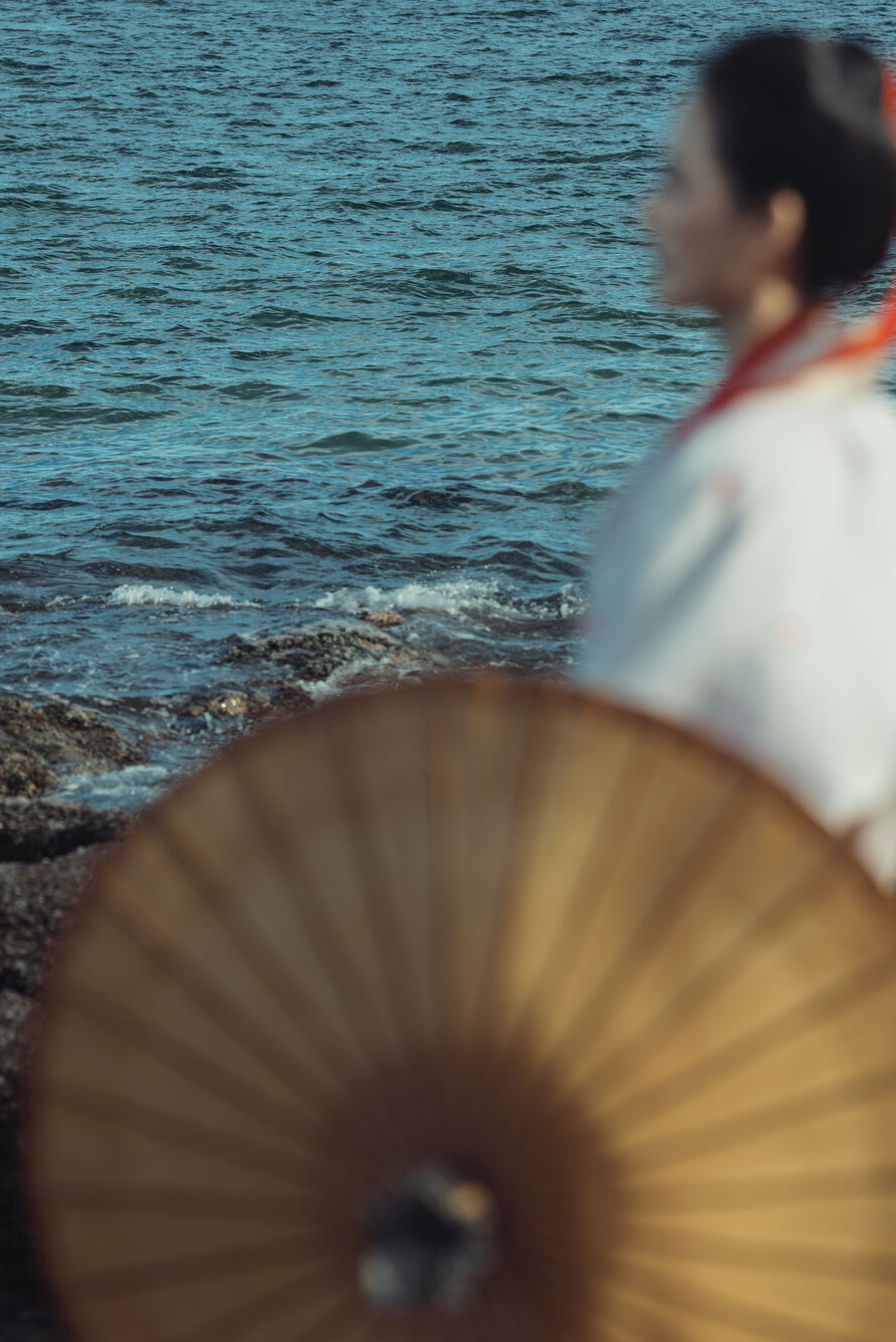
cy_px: 694
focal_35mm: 113
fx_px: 4216
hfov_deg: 12.1
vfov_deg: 18.1
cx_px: 459
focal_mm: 85
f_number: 2.8
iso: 100
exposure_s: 1/1000
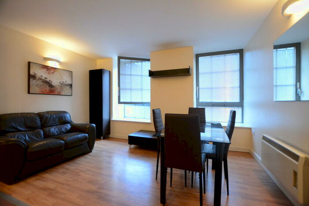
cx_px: 154
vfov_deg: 77.4
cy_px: 103
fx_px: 129
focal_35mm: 15
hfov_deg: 100.4
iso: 1600
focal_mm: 10
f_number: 4
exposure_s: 1/60
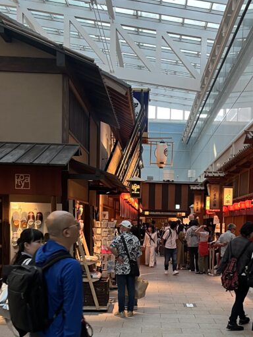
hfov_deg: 27.9
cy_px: 265
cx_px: 169
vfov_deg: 35.7
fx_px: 507
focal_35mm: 52
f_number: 1.6
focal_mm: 5.1
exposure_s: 1/81
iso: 125
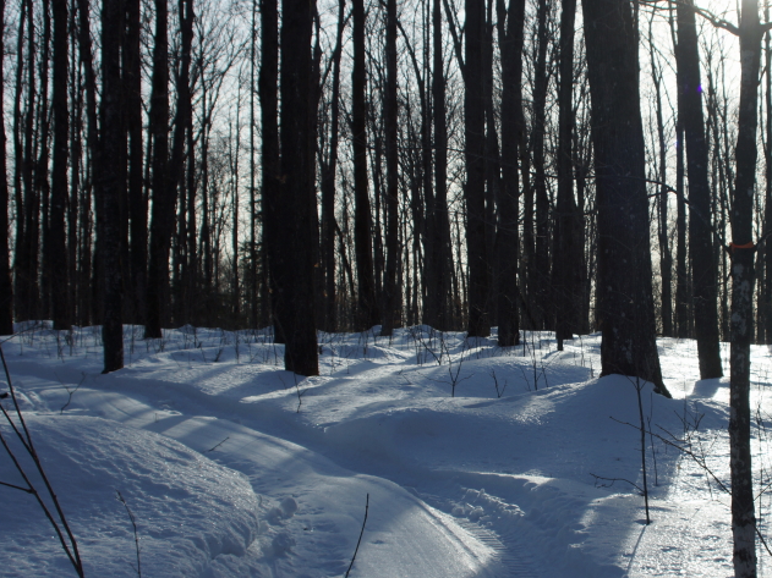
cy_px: 330
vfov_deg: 22.9
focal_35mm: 64
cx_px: 603
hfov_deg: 29.7
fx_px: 1427
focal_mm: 28
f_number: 6.3
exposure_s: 1/160
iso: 100
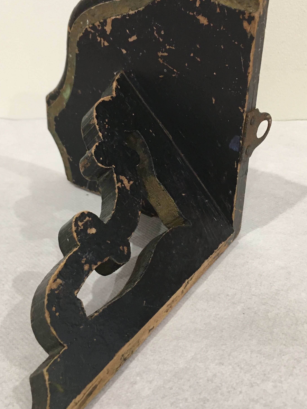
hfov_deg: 35.9
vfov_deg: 46.8
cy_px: 195
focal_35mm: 40
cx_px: 143
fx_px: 473
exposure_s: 1/33
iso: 160
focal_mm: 4.15
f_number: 2.2
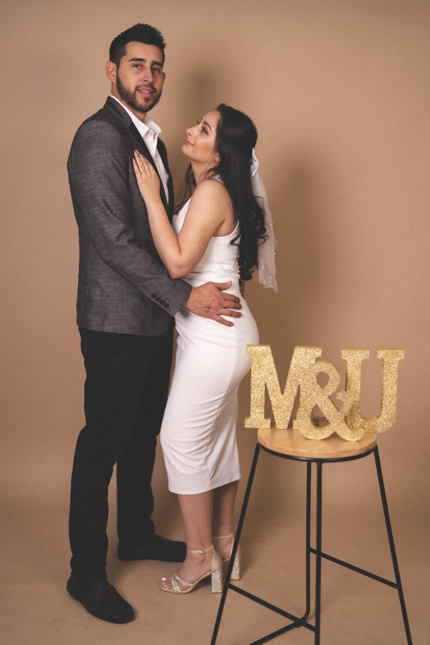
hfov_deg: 27.0
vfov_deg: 39.6
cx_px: 215
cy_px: 322
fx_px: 895
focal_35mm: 50
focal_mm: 50
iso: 100
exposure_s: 1/400
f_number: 1.3
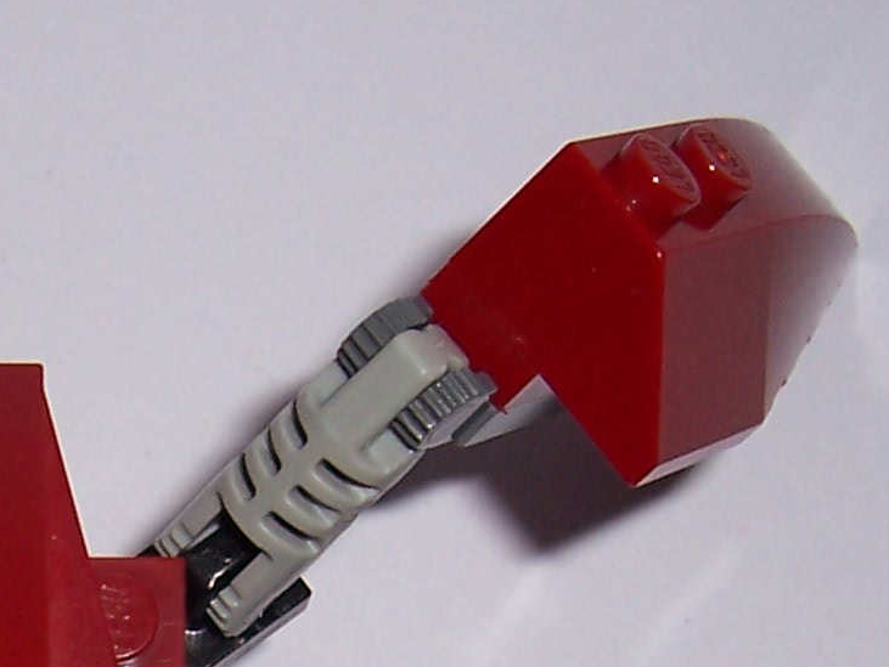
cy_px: 987
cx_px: -60
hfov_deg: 16.1
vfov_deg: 11.9
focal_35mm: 119
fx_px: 3058
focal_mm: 5.6
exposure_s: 1/60
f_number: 2.7
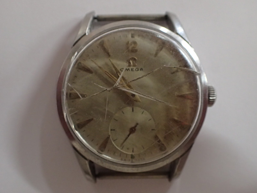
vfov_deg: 46.8
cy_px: 96
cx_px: 128
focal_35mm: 30
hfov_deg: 60.0
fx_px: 223
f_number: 2.3
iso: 800
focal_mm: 5.5
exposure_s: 1/30
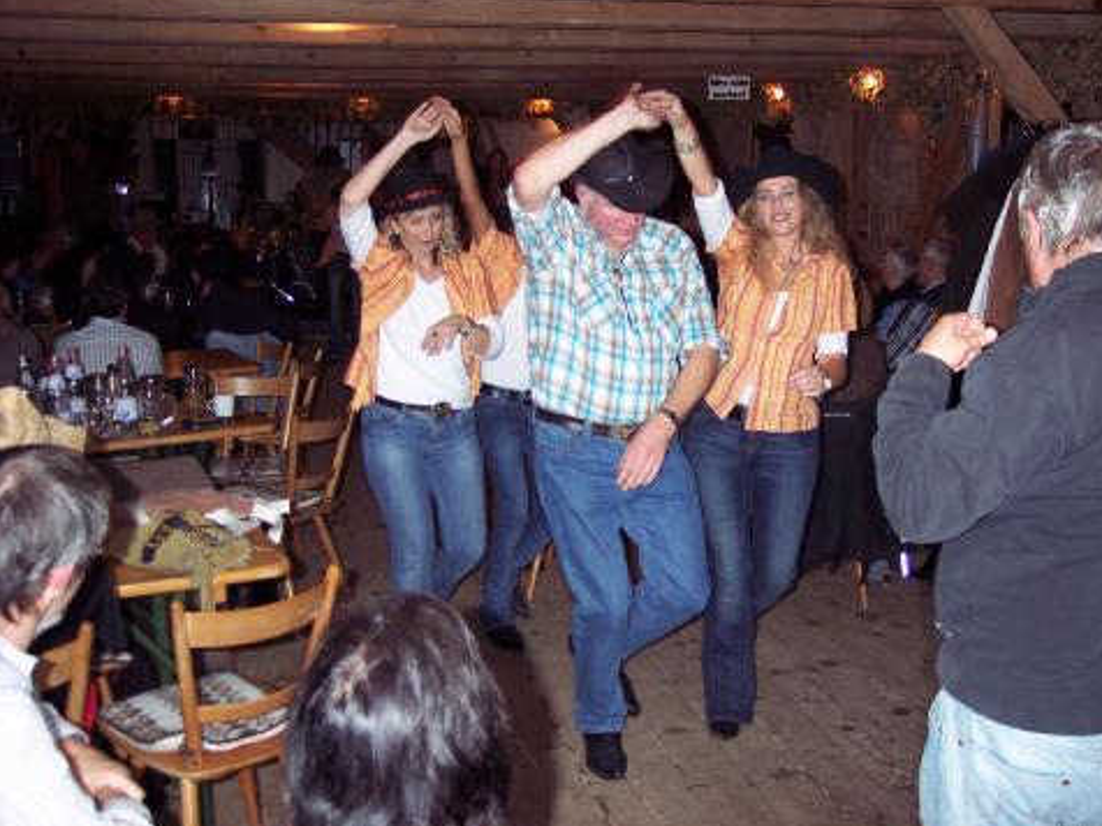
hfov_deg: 45.8
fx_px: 1305
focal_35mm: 41
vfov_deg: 35.1
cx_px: 576
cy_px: 406
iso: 140
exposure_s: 1/60
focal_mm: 8
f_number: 2.8
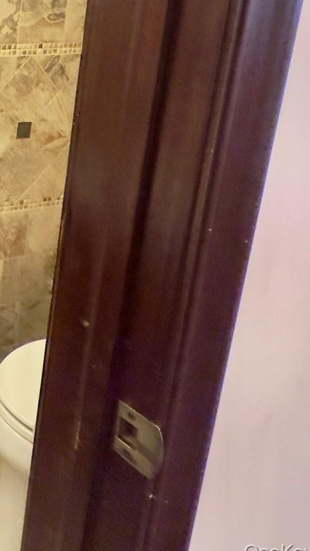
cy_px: 106
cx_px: -248
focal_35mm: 34
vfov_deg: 53.9
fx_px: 497
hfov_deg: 21.8
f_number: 2.2
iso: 1000
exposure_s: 1/60
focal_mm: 2.22
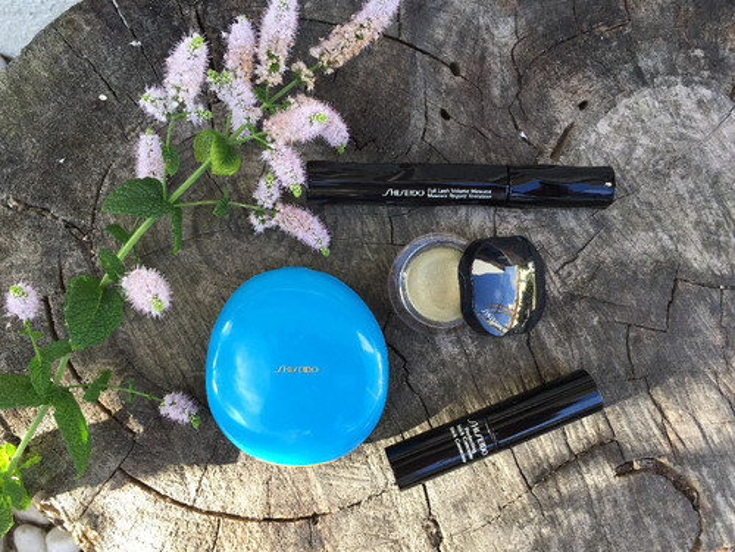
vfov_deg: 48.2
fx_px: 616
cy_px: 276
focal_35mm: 29
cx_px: 368
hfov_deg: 61.7
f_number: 2.2
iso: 40
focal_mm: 4.15
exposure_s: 1/120
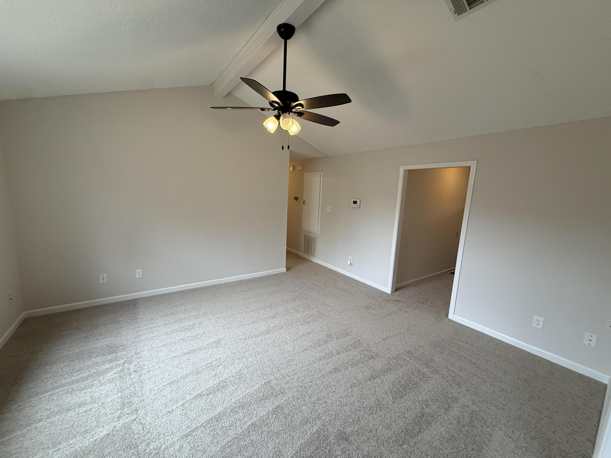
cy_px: 229
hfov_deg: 102.1
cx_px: 306
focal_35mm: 14
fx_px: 247
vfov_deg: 85.7
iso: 160
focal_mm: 2.22
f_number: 2.2
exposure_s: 1/120
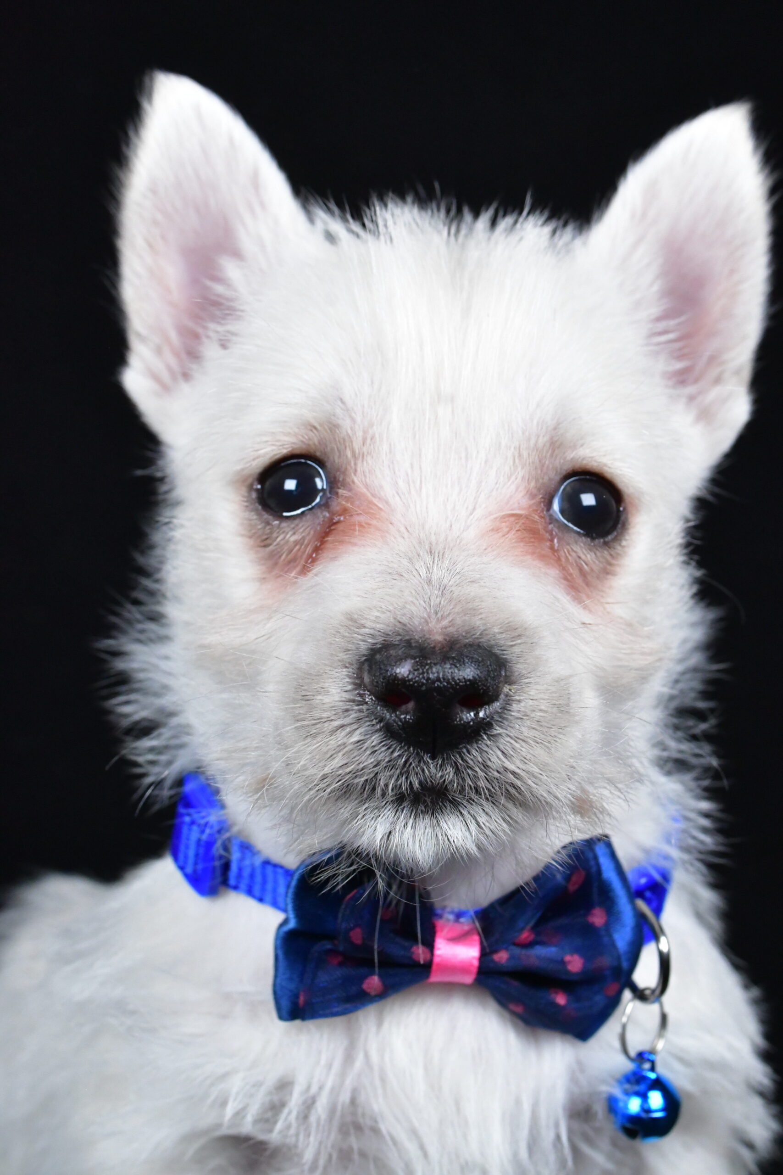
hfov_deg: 31.9
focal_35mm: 42
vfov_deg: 46.4
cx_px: 392
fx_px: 1370
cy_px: 588
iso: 6400
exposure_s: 1/1000
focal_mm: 28
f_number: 9
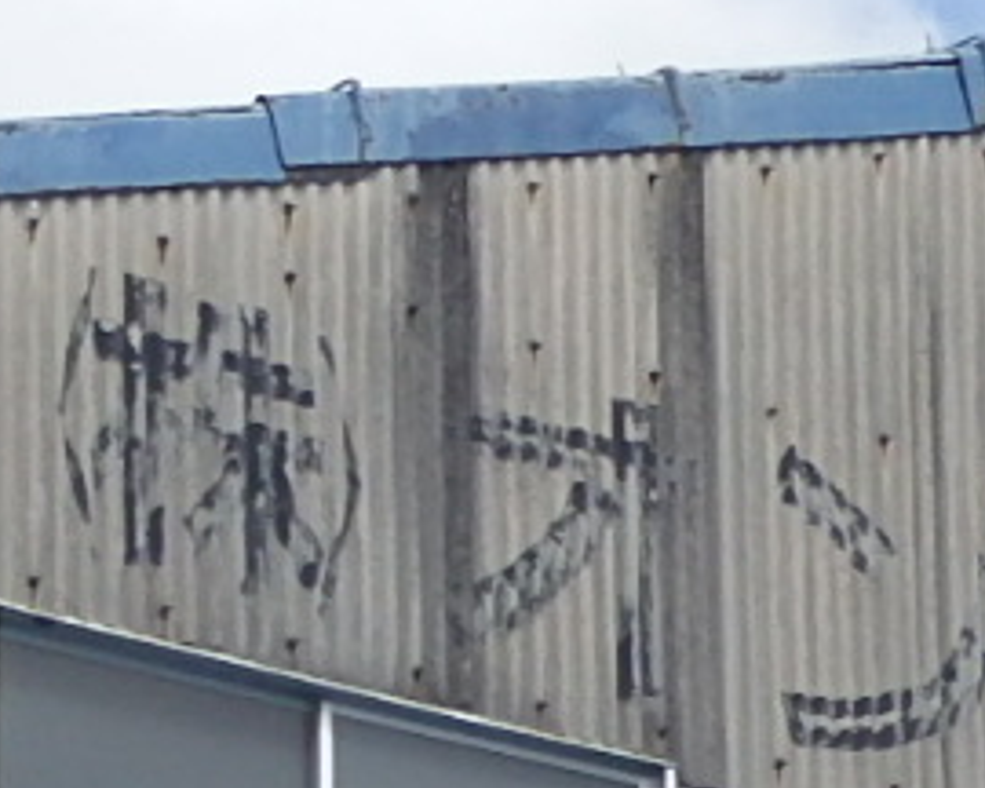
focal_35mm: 278
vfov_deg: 5.3
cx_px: -660
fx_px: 8104
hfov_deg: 6.8
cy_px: 2083
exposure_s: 1/100
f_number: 13
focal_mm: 7.3
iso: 125
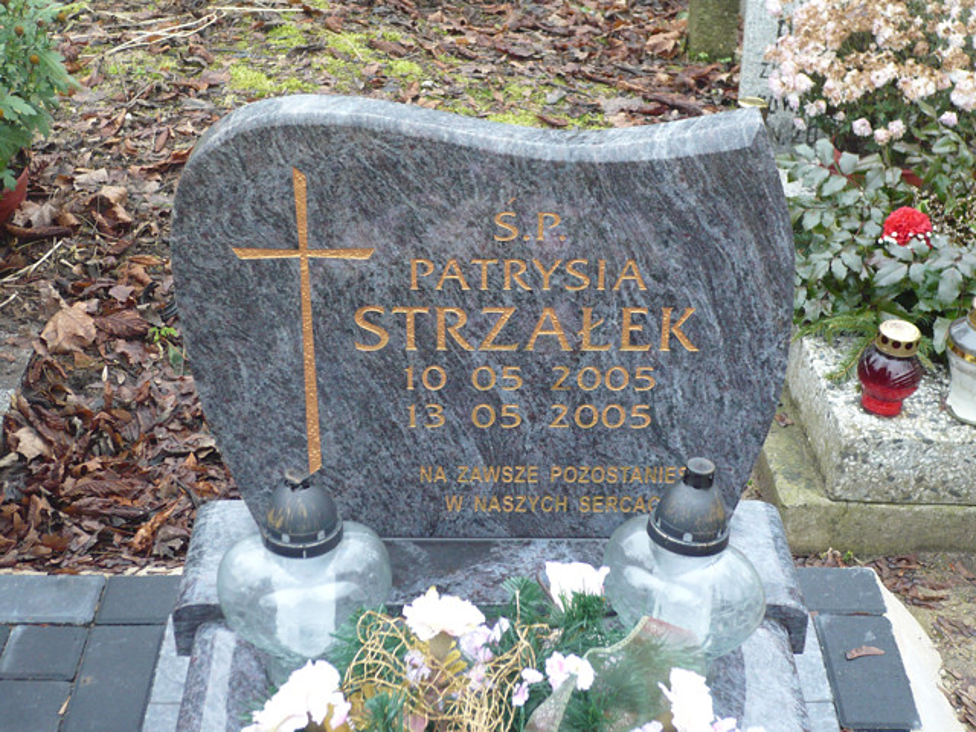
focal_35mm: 60
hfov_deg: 32.2
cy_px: 366
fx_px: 1692
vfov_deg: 24.4
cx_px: 488
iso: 160
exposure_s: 1/30
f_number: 3.7
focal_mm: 9.9
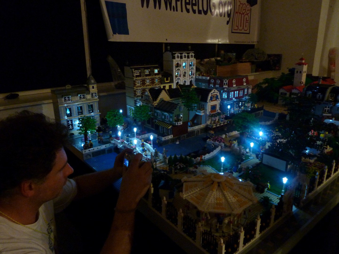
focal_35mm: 25
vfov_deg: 54.9
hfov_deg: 69.4
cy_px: 127
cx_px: 170
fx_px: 245
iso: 400
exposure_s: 1/8
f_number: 3.3
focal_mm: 4.1
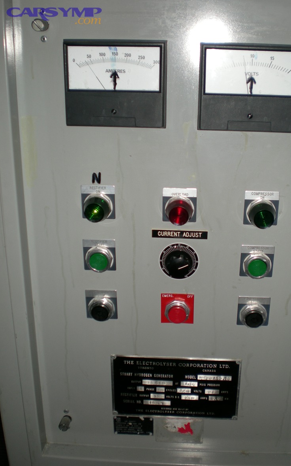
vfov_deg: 48.2
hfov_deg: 31.2
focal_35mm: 41
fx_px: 520
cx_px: 172
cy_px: 230
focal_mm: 6.3
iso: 50
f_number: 3.1
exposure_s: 1/60
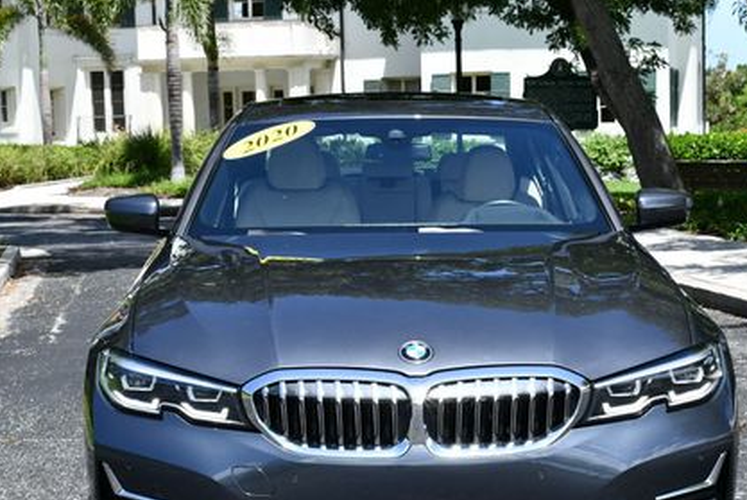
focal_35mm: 86
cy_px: 341
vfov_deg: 15.9
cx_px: 398
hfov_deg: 23.6
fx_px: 1786
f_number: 8
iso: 140
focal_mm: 28
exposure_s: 1/250
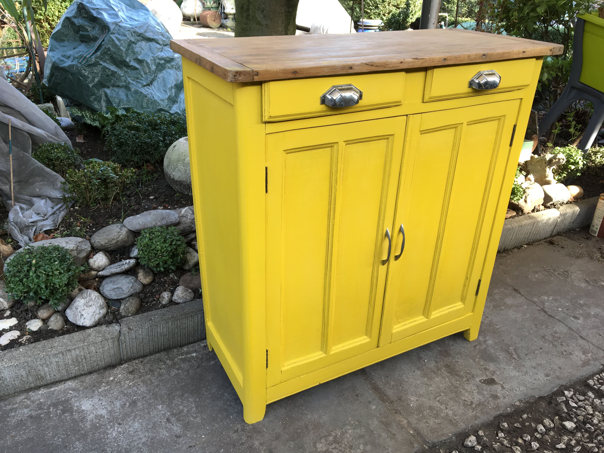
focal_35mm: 29
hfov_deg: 61.7
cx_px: 302
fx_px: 506
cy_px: 226
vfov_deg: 48.2
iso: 40
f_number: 2.2
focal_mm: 4.15
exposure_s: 1/100
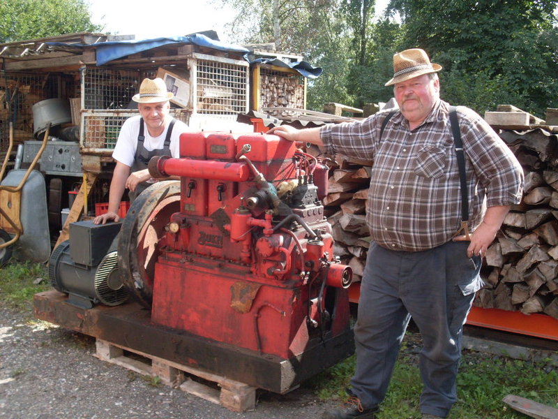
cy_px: 210
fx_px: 790
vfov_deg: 29.7
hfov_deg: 38.9
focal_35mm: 49
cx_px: 279
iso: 80
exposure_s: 1/250
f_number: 3.1
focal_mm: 8.1
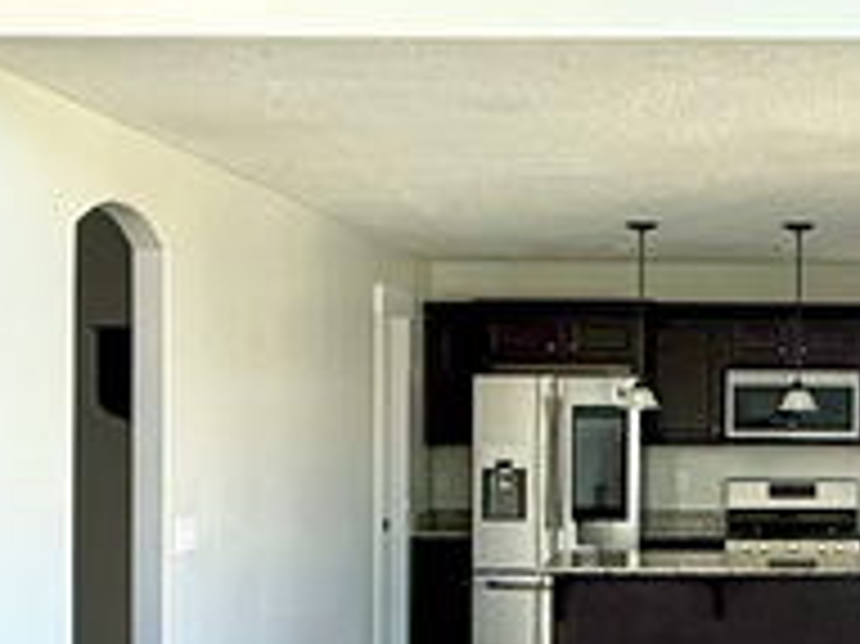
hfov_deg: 25.2
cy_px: 405
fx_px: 1862
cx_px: 770
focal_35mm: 75
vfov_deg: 19.6
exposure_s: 1/99
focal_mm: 2.22
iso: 64
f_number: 2.2
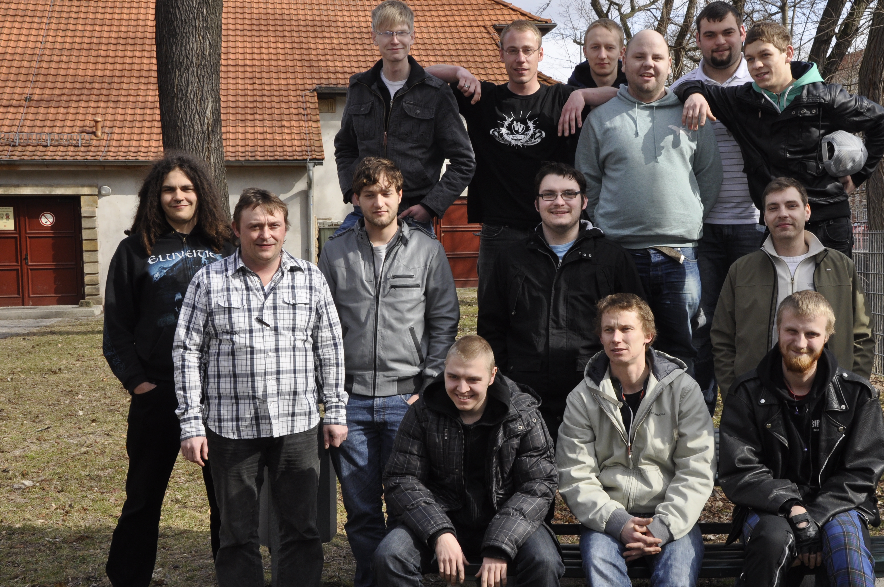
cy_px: 309
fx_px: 1177
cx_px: 533
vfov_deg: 28.0
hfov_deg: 41.0
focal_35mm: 48
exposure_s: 1/200
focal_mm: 26
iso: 400
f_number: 11
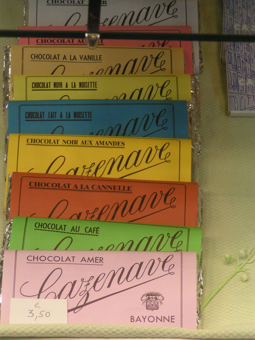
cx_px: 128
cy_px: 170
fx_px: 1768
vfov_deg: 11.0
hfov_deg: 8.2
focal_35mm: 180
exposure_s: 1/40
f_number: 3.5
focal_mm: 27.5
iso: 200
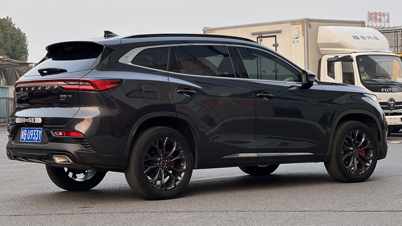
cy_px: 74
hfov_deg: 24.5
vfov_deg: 13.9
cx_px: 208
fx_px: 927
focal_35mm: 87
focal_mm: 9
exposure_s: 1/121
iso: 50
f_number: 2.8
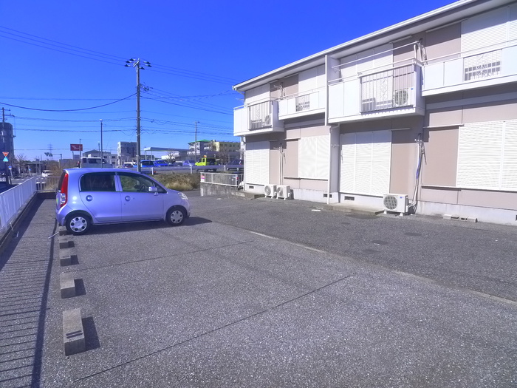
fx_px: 358
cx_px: 258
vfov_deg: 56.8
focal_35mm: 24
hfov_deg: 71.6
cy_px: 194
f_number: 4.5
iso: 400
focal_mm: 5.1
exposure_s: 1/800
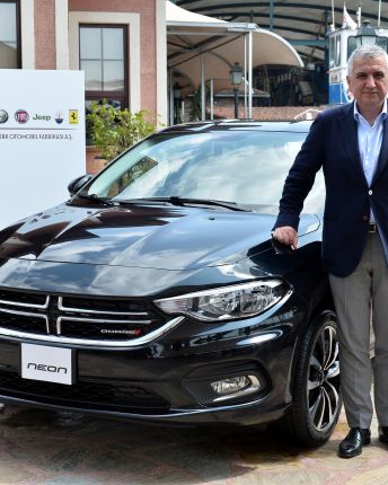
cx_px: 204
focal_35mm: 68
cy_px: 242
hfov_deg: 22.5
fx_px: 976
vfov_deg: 27.9
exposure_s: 1/400
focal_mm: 48
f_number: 5.6
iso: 320
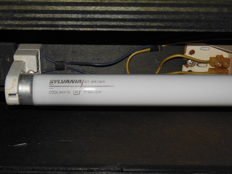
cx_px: 116
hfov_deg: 38.2
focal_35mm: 50
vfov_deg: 29.1
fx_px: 335
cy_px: 87
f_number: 7.9
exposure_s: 1/60
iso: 125
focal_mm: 8.9
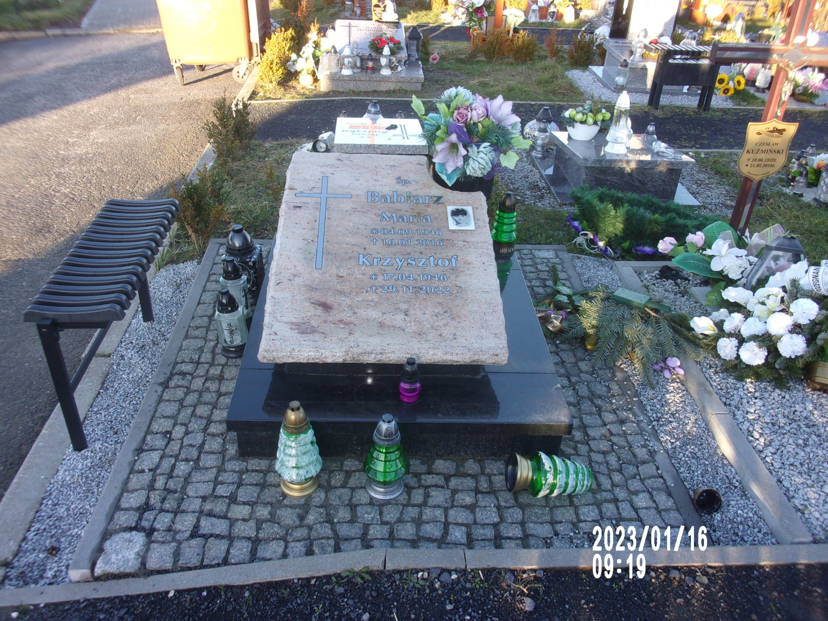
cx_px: 414
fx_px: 670
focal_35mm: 28
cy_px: 310
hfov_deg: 63.4
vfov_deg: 49.7
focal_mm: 5.1
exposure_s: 1/75
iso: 80
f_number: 3.9
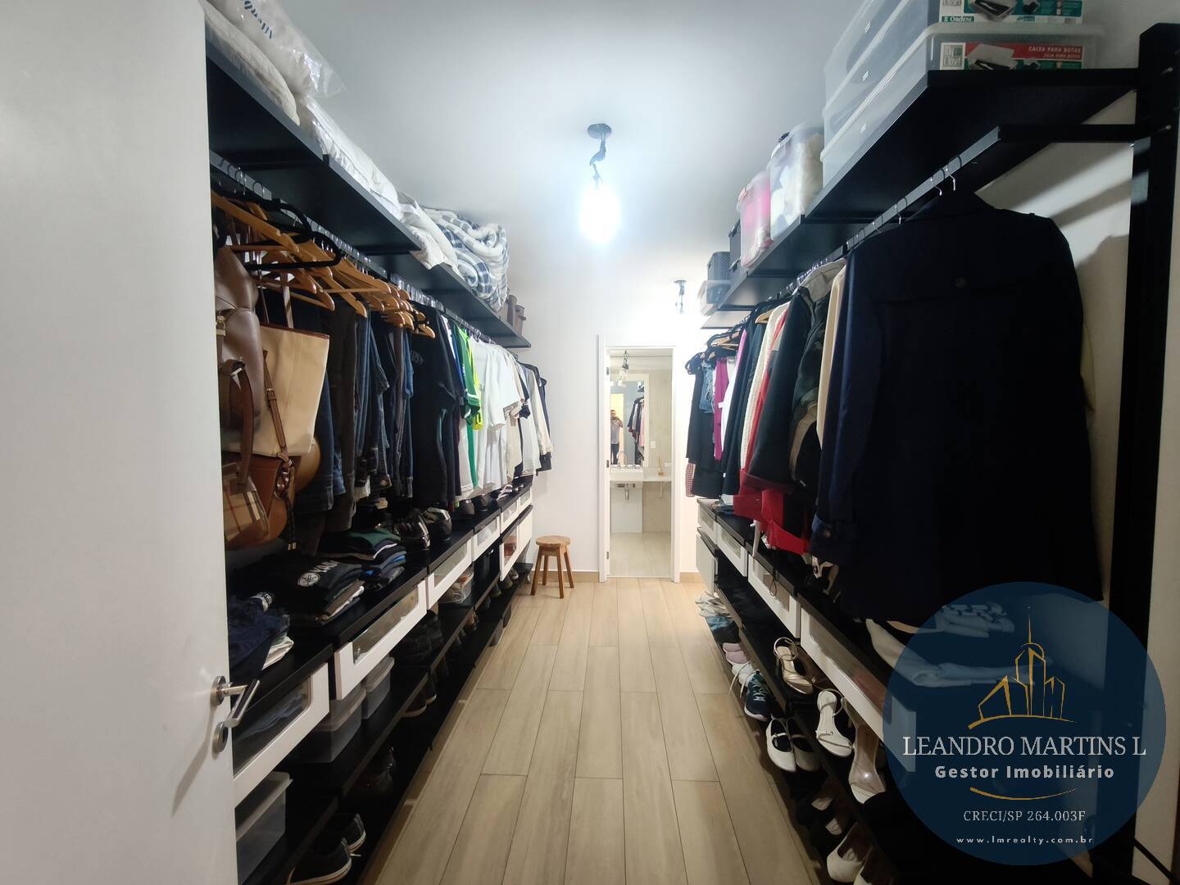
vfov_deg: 81.7
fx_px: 511
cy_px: 442
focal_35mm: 15
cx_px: 590
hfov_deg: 98.2
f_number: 2.2
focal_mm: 1.91
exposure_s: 1/30
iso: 200
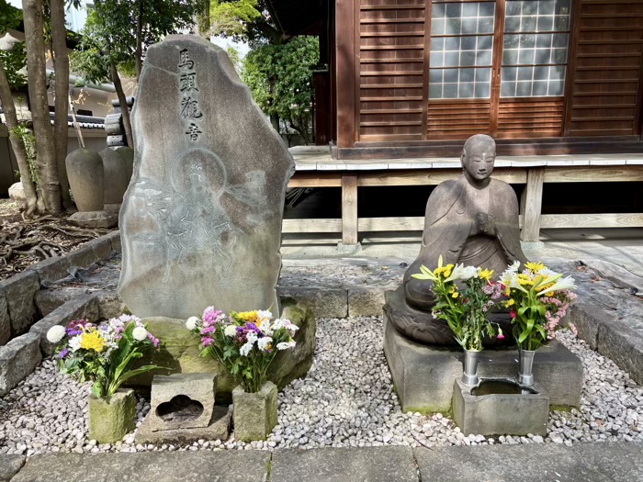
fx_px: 483
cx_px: 322
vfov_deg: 53.1
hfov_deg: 67.3
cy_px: 241
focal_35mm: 26
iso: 50
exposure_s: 1/274
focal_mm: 5.96
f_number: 1.6
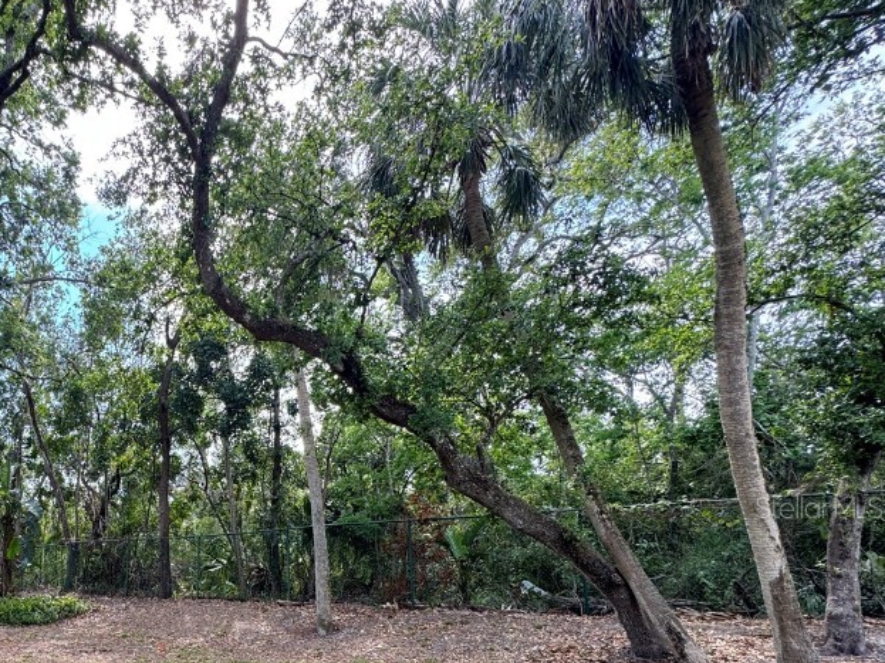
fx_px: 588
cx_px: 162
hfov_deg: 66.3
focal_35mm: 23
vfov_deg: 55.7
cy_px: 507
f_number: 2.2
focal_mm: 2.22
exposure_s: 1/111
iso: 40
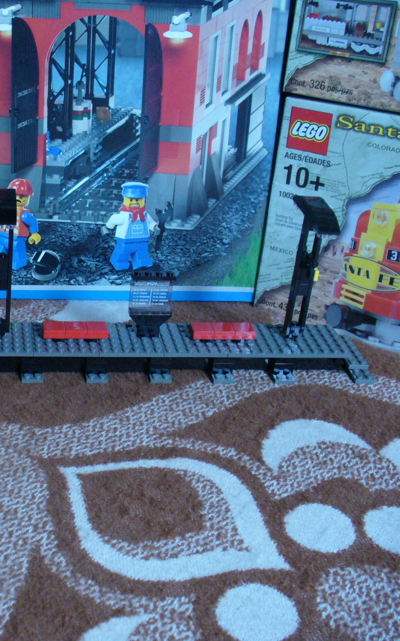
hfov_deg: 23.4
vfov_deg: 38.2
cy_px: 321
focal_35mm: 53
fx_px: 924
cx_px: -5
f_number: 2.8
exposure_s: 1/10
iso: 200
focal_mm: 6.1
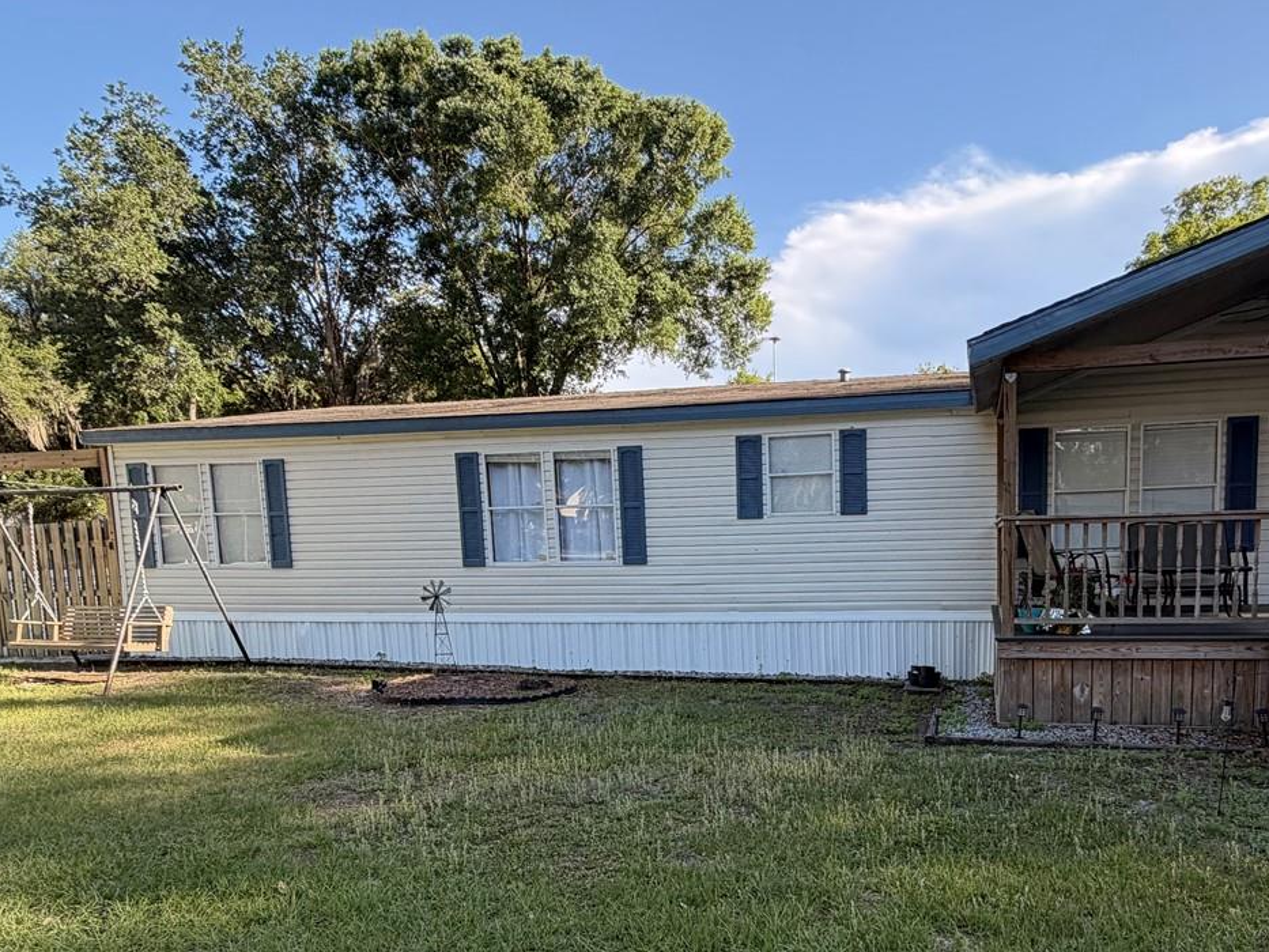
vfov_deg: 55.6
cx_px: 815
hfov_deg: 70.1
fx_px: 880
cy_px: 638
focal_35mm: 24
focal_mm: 2.22
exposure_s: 1/458
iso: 64
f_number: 2.2
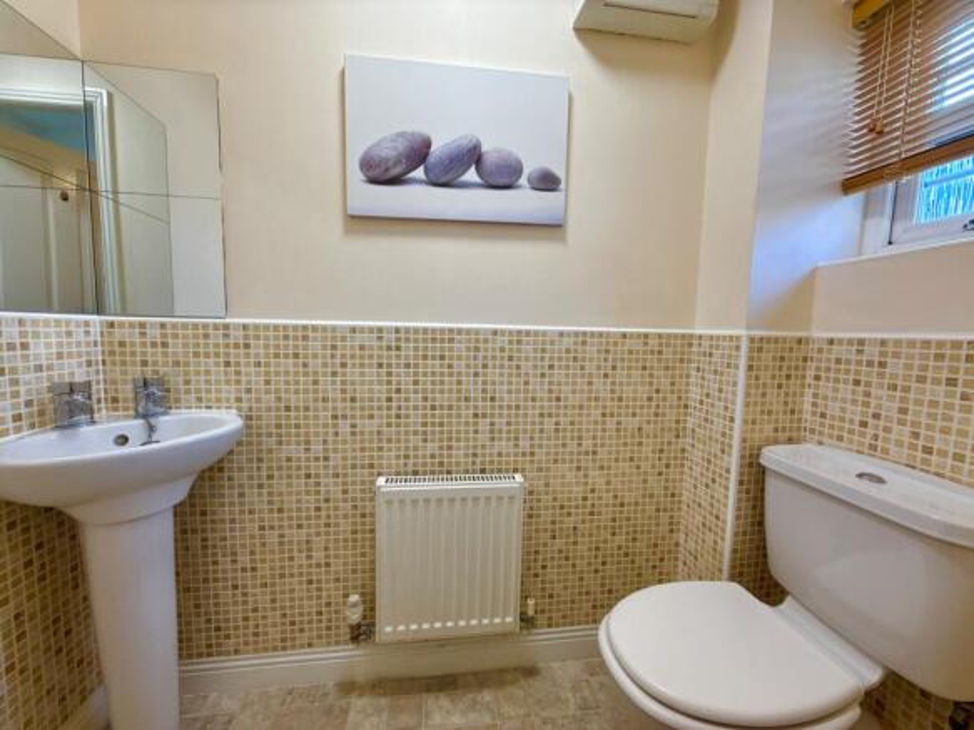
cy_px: 365
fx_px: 394
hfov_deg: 102.1
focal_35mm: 14
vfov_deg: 85.7
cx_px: 487
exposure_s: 1/100
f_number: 2.2
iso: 125
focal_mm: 2.22
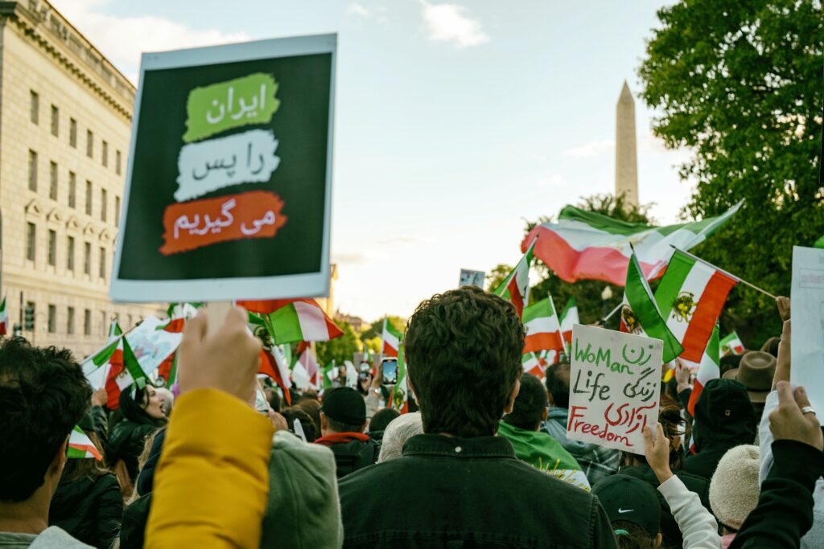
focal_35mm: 50
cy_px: 274
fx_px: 1145
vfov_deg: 27.0
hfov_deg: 39.6
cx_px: 412
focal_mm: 50
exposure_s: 1/250
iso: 250
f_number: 5.6
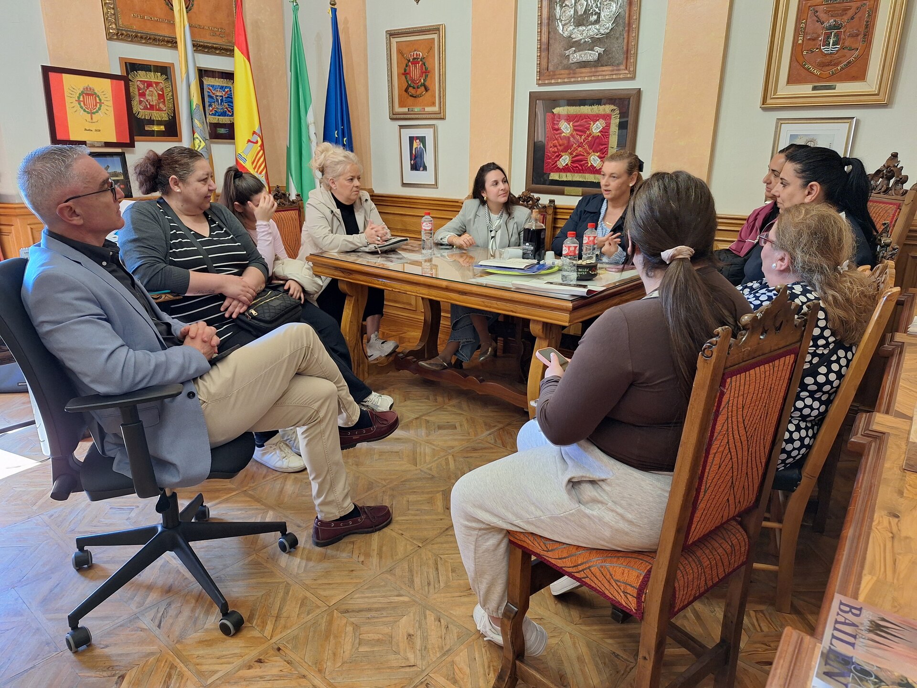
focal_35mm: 23
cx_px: 458
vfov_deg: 58.9
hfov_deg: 73.9
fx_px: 609
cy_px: 344
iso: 200
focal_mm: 5.54
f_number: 1.8
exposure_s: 1/50
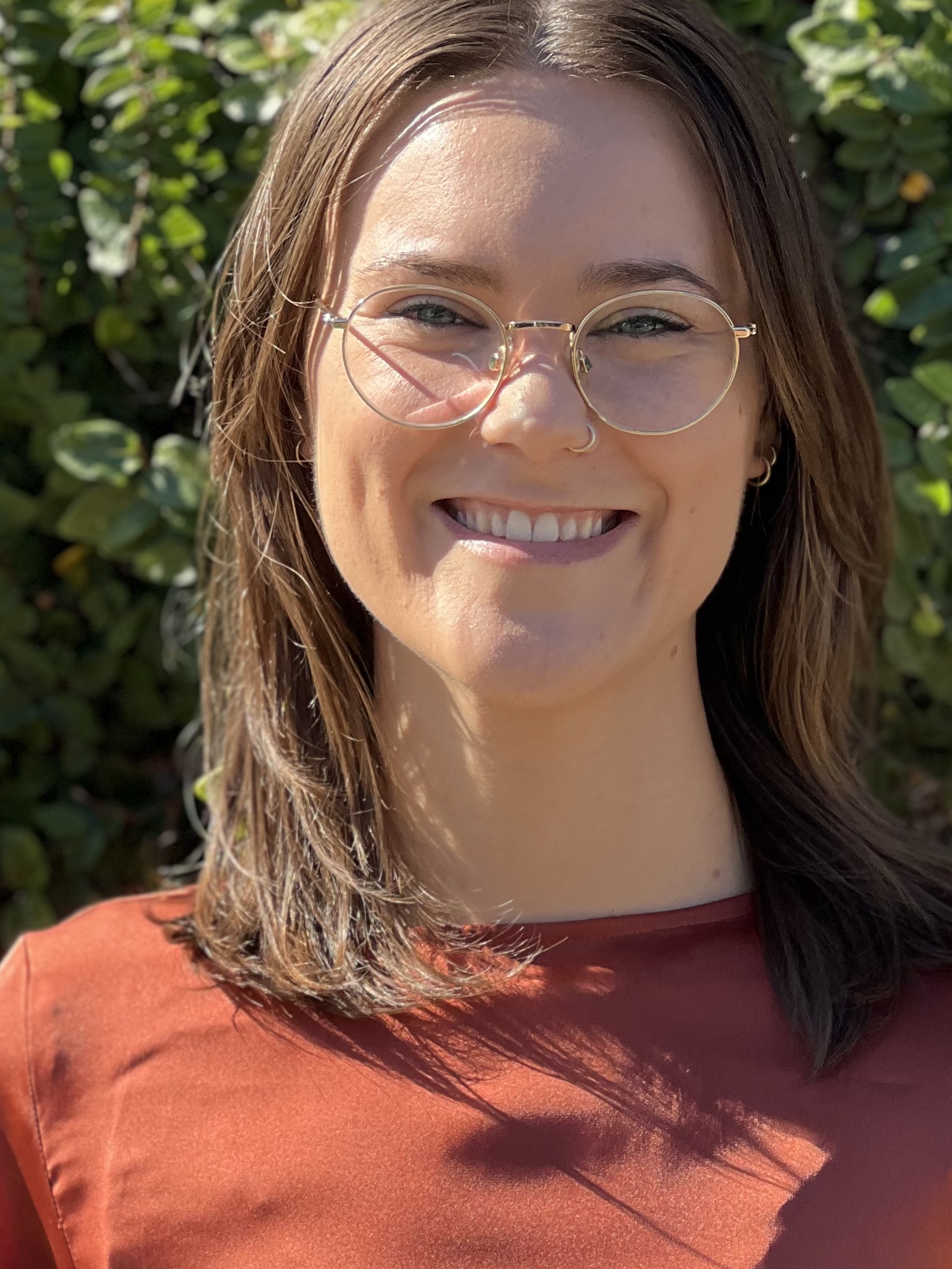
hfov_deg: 9.8
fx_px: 5574
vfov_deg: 13.0
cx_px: 531
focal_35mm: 152
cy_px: 883
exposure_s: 1/243
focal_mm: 9
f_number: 2.8
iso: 25
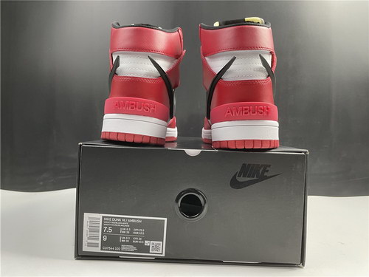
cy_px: 138
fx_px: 277
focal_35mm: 26
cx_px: 184
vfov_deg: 53.1
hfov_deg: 67.3
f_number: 1.6
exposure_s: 1/64
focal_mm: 4.2
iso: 125
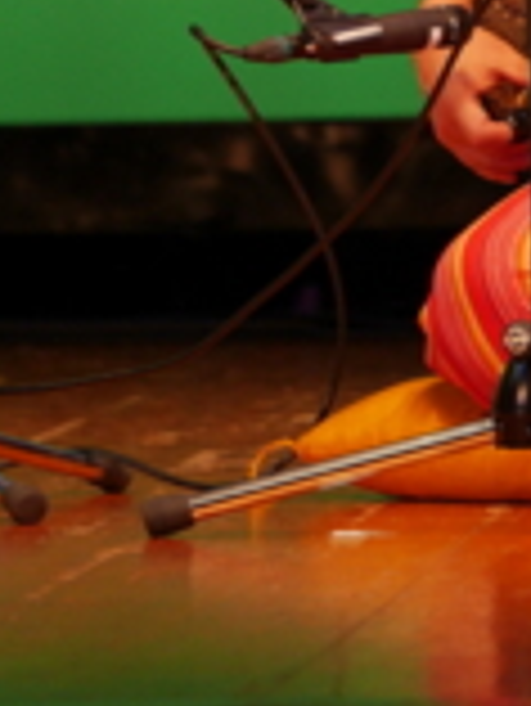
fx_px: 13031
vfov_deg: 3.1
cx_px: 515
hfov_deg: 2.3
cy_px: -288
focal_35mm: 638
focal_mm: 100
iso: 400
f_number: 2.8
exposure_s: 1/200
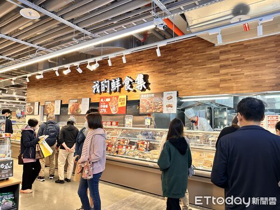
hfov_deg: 71.6
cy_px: 105
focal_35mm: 24
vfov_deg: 56.8
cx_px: 140
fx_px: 194
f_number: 1.78
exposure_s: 1/120
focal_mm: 6.86
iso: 200
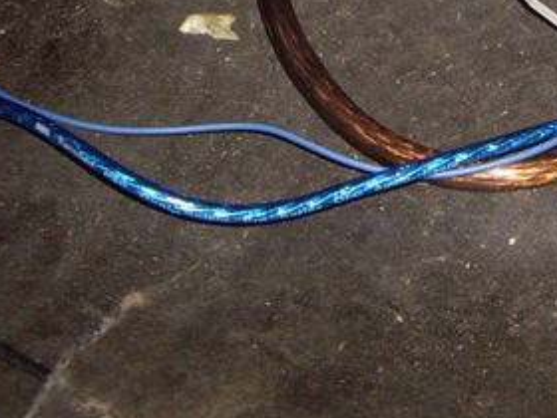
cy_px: 20
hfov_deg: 22.2
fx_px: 1400
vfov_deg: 16.7
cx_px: 456
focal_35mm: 87
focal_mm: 6.2
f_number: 2.7
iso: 400
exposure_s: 1/40
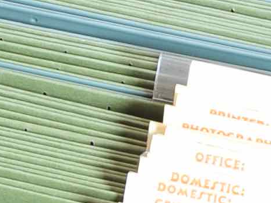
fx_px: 3790
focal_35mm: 484
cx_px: 46
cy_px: -9
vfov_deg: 3.1
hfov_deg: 4.1
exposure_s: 1/160
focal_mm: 55
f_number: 6.3
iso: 500
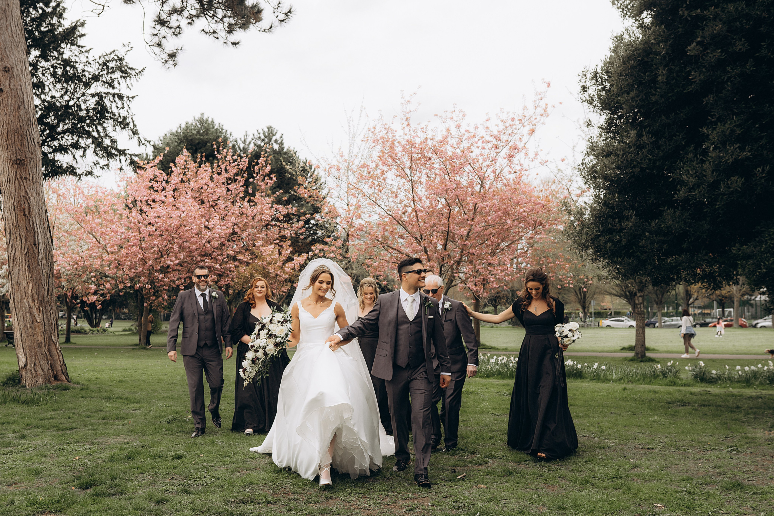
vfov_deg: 37.9
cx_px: 387
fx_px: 752
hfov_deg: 54.4
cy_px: 258
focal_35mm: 35
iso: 320
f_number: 4.5
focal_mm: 35
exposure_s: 1/800
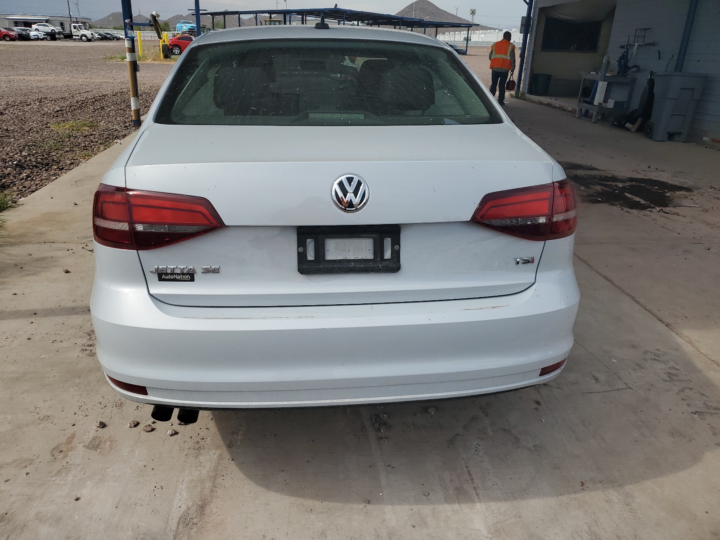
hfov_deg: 67.3
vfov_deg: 53.1
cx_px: 360
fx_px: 541
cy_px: 270
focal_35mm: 26
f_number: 1.5
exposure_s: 1/2500
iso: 50
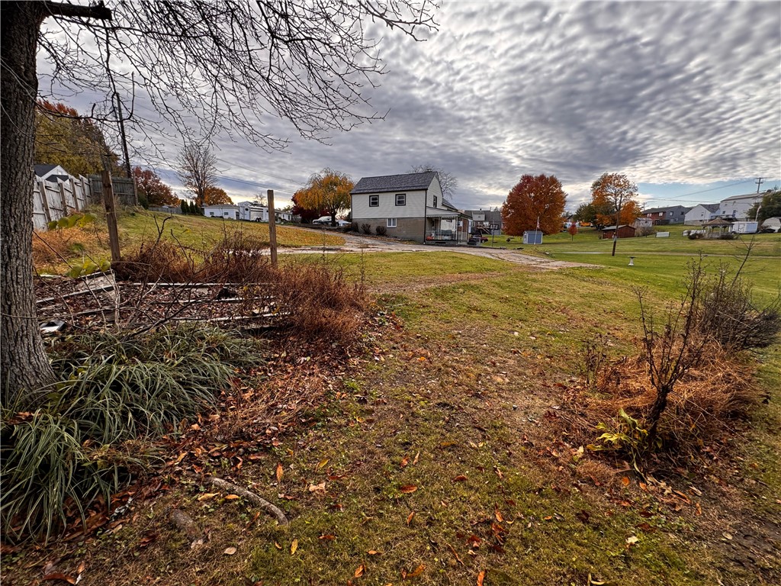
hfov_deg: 102.1
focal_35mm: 14
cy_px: 293
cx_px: 390
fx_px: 316
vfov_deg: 85.7
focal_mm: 2.22
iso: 40
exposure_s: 1/193
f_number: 2.2
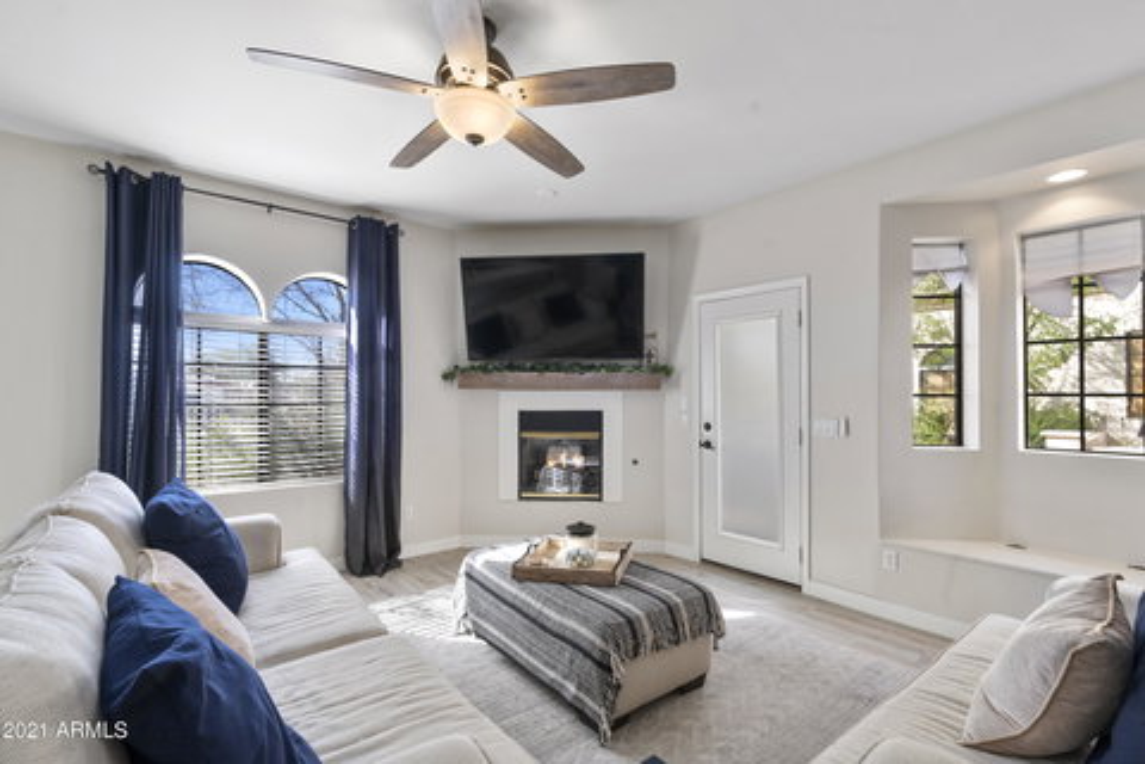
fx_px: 509
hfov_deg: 96.7
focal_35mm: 16
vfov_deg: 73.7
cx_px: 572
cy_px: 382
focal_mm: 16
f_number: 9
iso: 400
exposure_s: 1/20
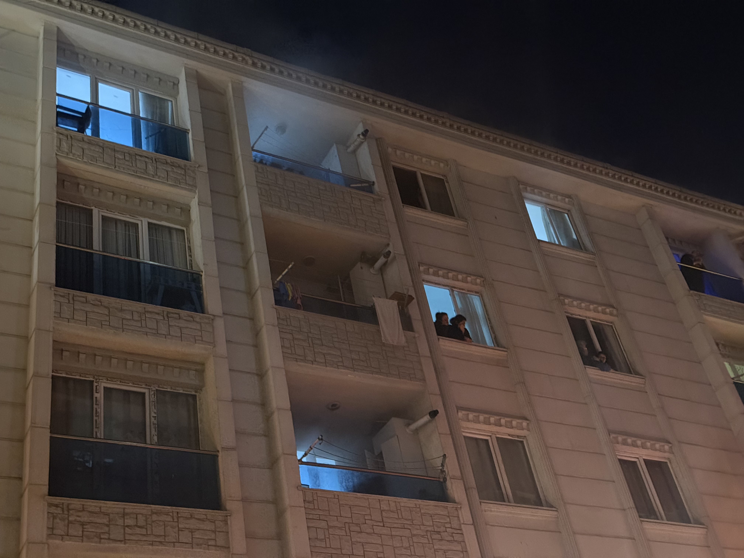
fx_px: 1032
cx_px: 372
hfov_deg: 39.7
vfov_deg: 30.3
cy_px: 279
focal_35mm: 48
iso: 1000
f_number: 1.78
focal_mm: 6.76
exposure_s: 1/20
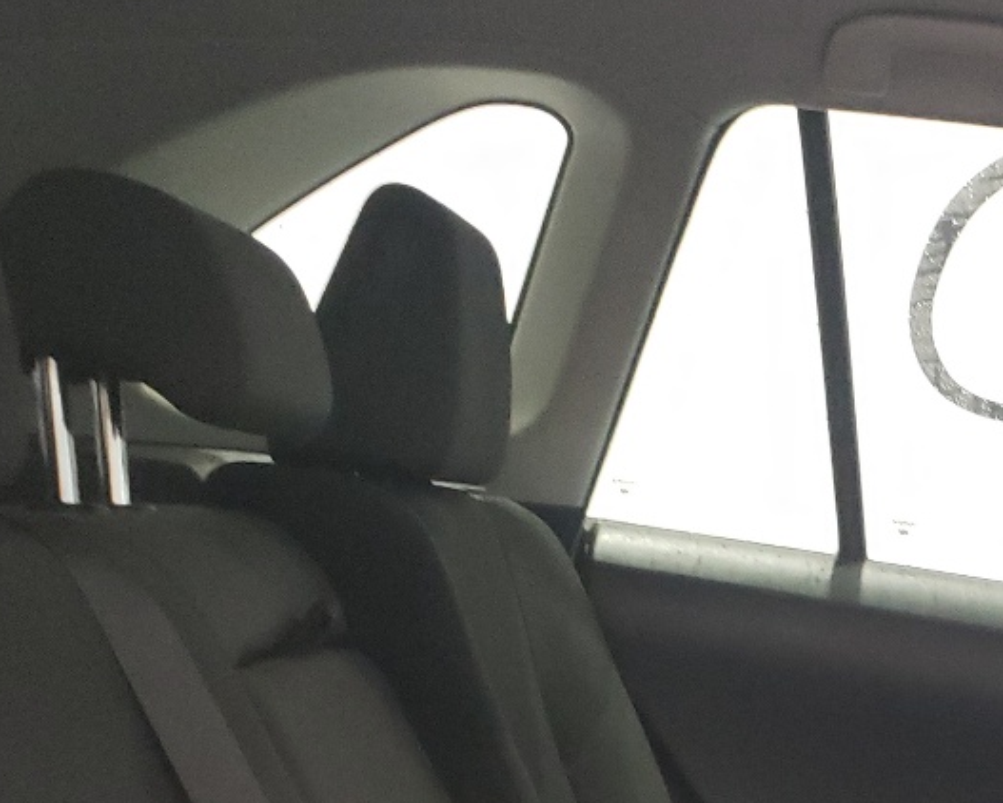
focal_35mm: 77
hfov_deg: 22.8
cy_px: 1060
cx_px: 1190
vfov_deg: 18.5
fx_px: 2287
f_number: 1.5
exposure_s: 1/30
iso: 310
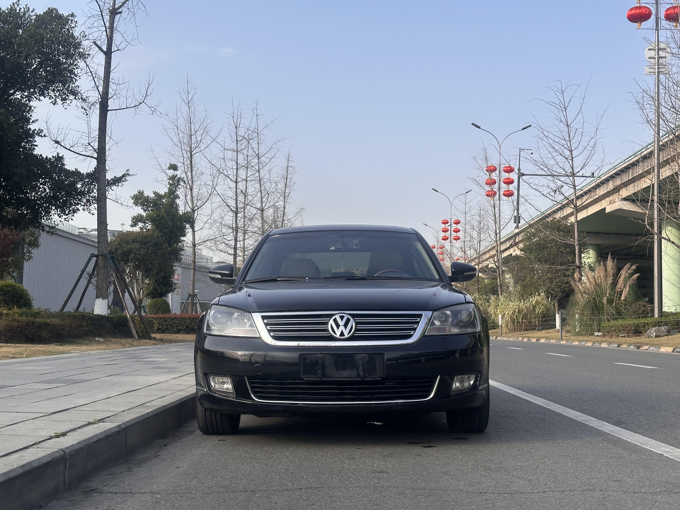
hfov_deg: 39.7
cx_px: 340
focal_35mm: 48
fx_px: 943
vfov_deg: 30.3
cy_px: 255
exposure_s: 1/2358
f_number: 1.78
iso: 64
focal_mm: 6.86
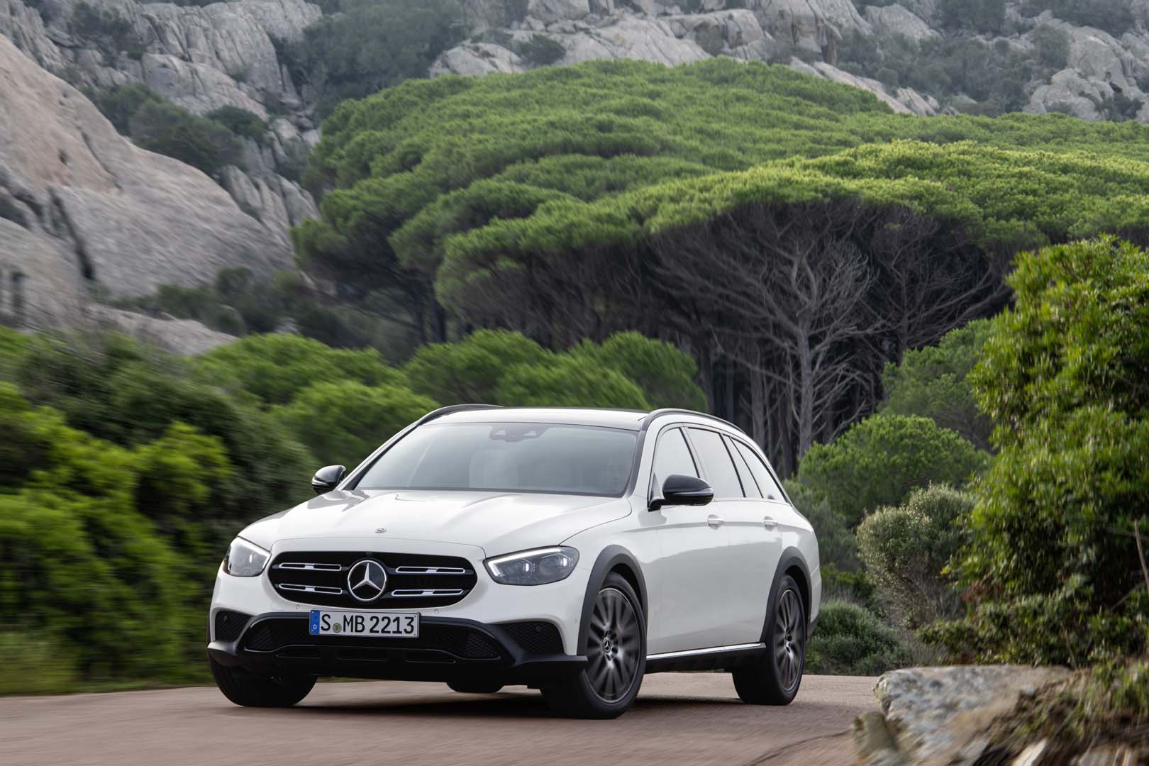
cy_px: 383
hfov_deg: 14.7
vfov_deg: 9.8
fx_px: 4468
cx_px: 574
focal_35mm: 140
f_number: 16
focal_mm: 140
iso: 100
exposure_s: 1/20
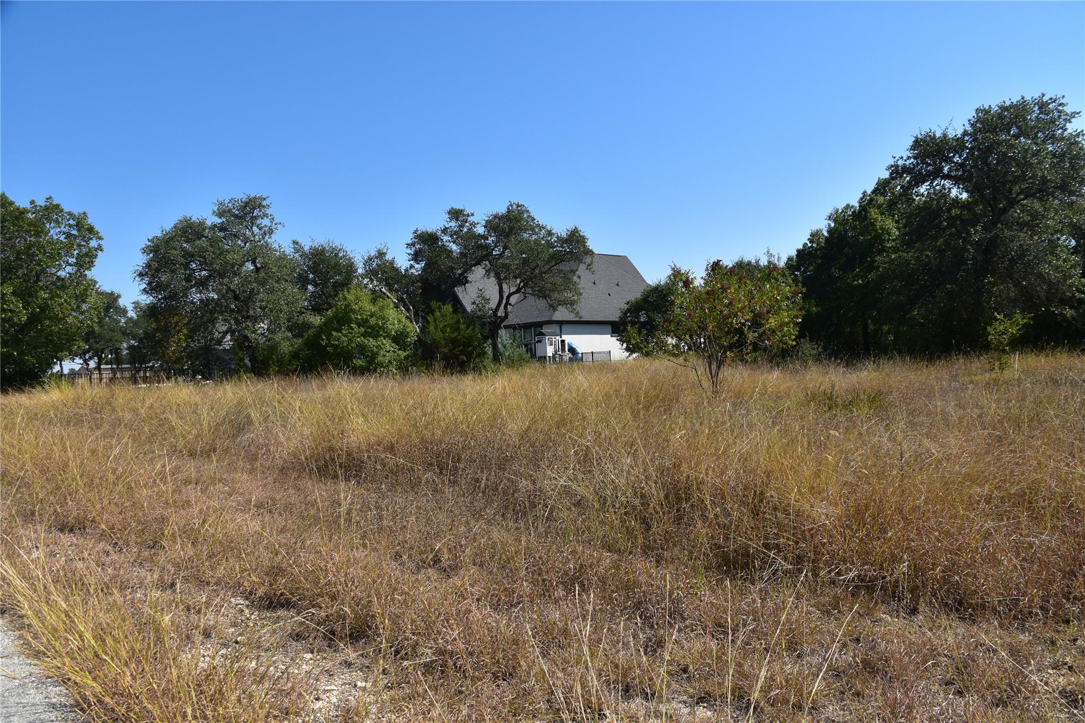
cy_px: 362
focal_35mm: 27
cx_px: 542
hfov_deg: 67.4
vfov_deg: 47.9
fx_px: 814
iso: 360
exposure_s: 1/500
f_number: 11
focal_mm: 18
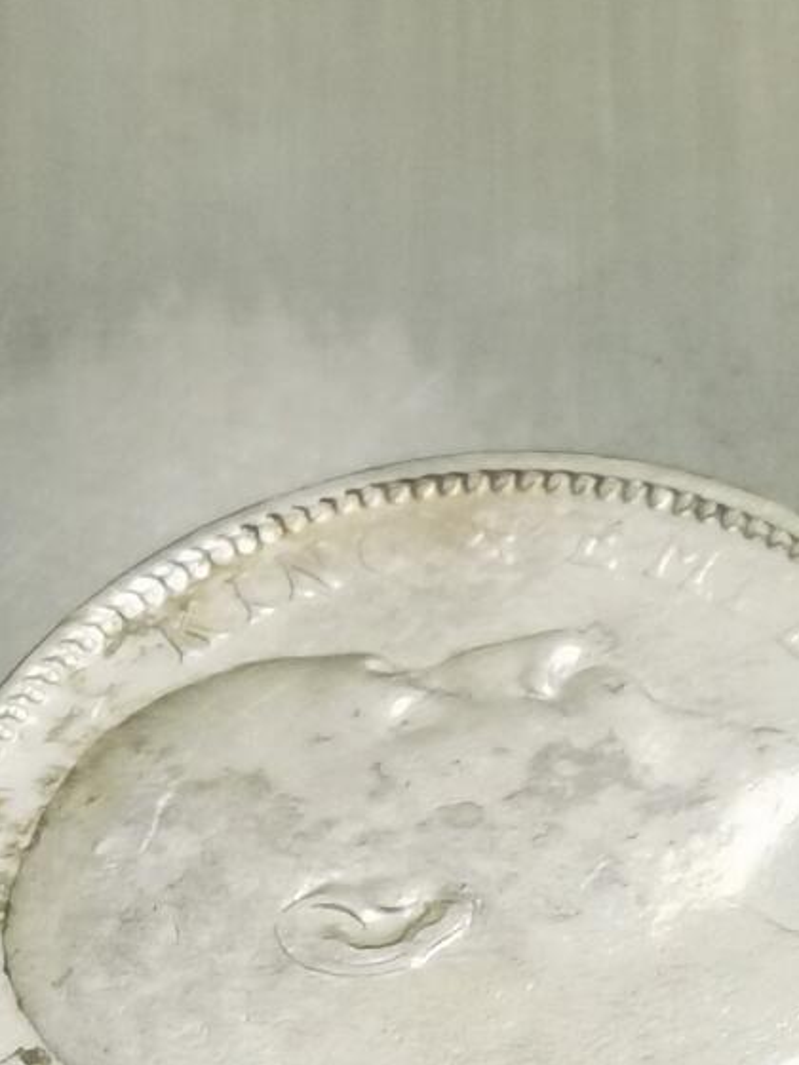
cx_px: 508
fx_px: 6432
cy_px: 1303
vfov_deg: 9.3
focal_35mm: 209
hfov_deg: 7.1
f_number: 1.9
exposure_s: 1/100
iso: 125
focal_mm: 6.67
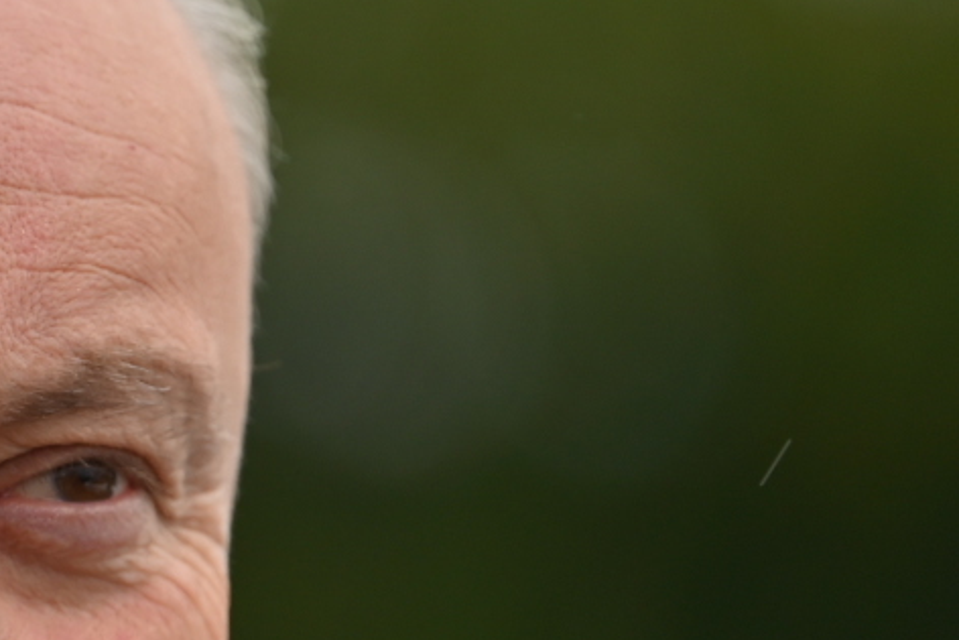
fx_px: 16467
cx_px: -256
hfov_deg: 3.3
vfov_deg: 2.2
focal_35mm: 618
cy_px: 628
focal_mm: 180
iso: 100
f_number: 2.8
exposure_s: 1/400
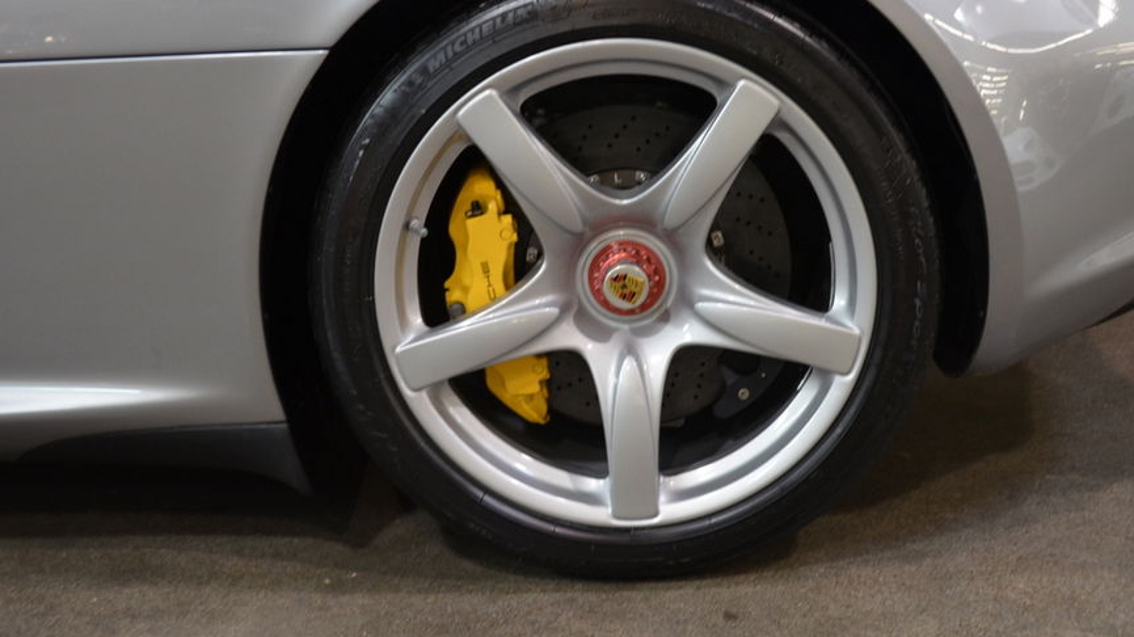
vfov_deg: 23.0
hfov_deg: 39.8
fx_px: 1563
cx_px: 652
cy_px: 256
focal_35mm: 52
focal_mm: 28
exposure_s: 1/30
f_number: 4.5
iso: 800
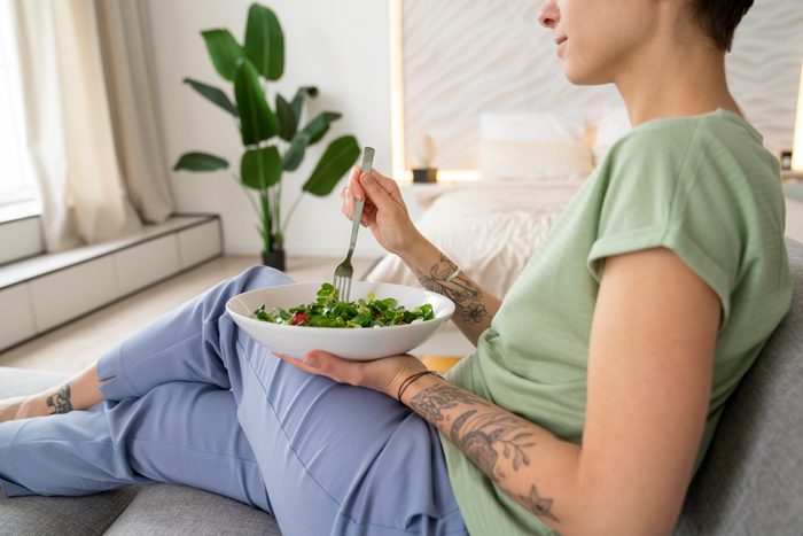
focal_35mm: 32
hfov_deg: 58.7
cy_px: 268
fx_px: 714
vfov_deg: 41.1
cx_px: 402
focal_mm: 32
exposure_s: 1/125
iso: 800
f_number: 3.5
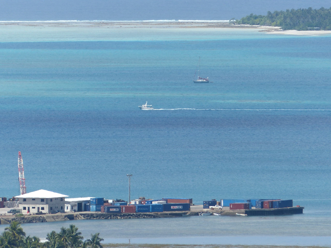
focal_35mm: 660
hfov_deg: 3.0
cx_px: 166
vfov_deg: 2.3
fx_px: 6311
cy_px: 124
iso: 100
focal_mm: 108
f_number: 4
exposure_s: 1/1300
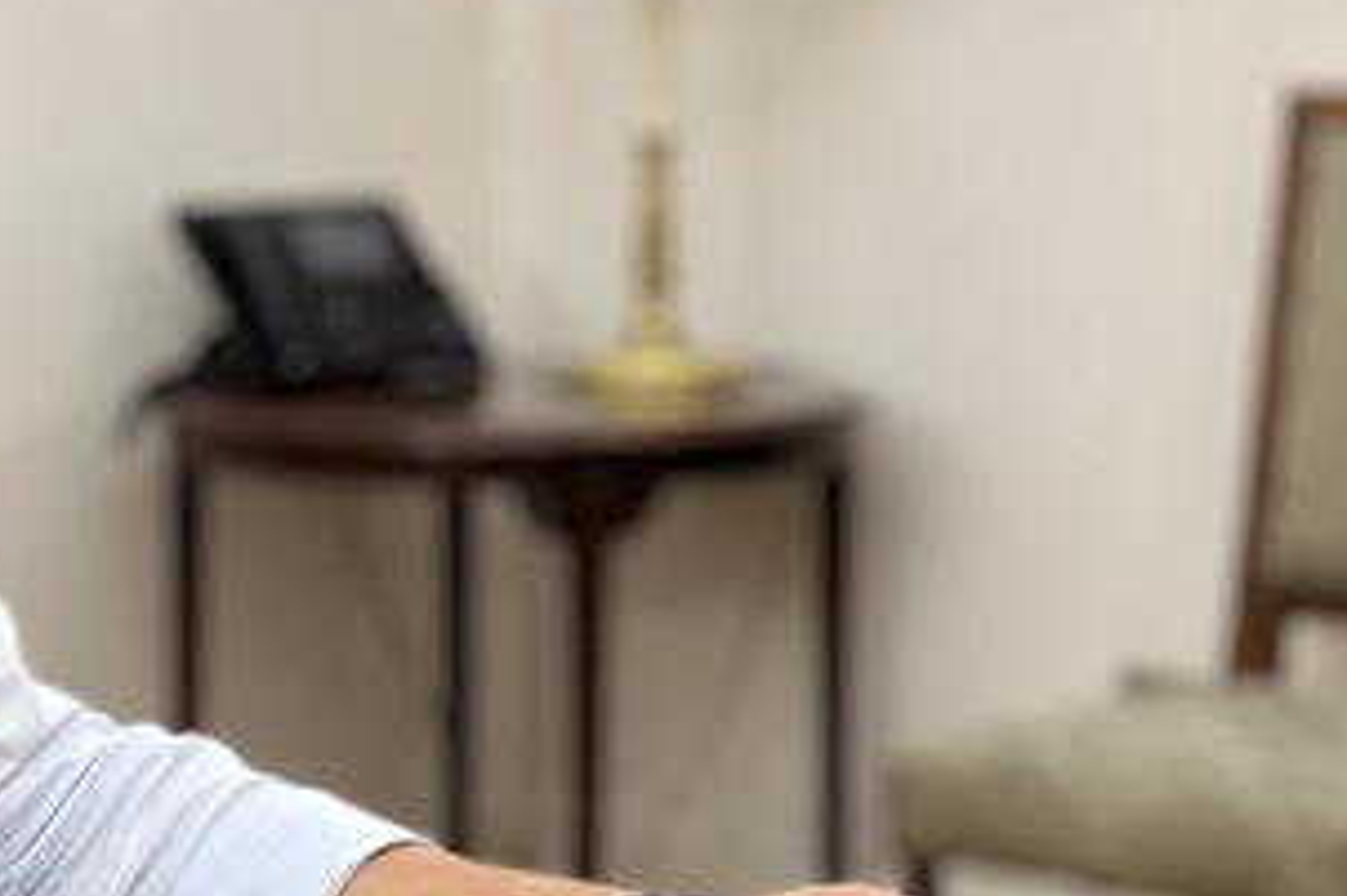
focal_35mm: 129
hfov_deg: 15.8
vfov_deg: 10.6
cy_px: 388
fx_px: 4824
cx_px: 1142
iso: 100
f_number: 1.5
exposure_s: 1/50
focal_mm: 5.7
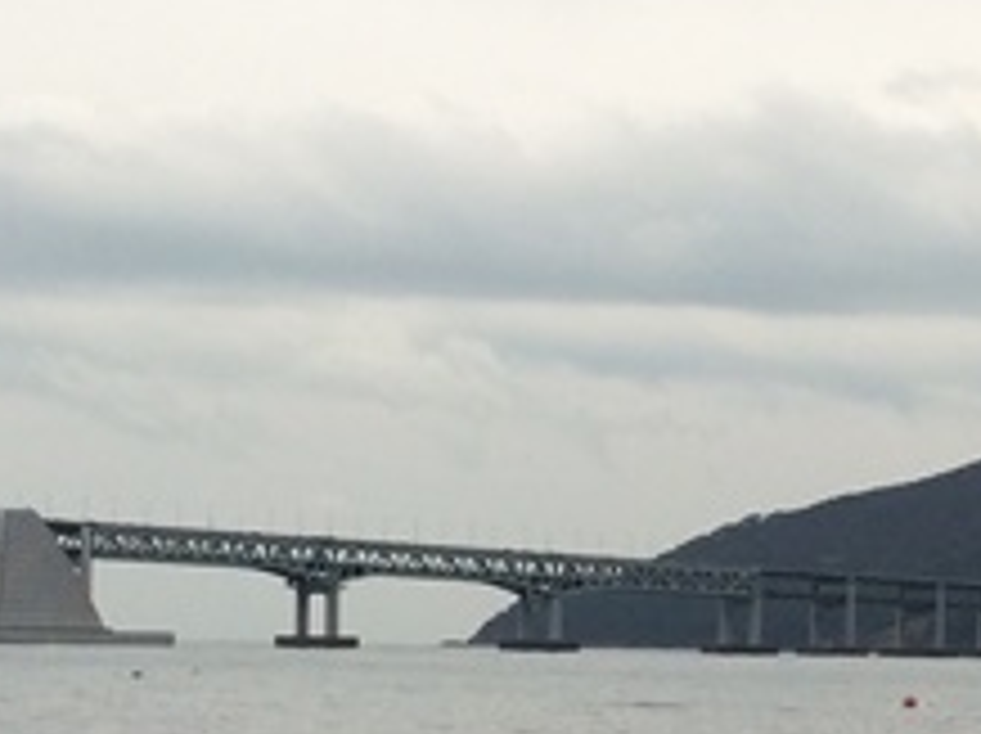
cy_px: 491
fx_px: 3623
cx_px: 454
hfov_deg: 15.4
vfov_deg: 11.5
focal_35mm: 128
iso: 32
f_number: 2.2
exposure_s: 1/500
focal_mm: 4.15
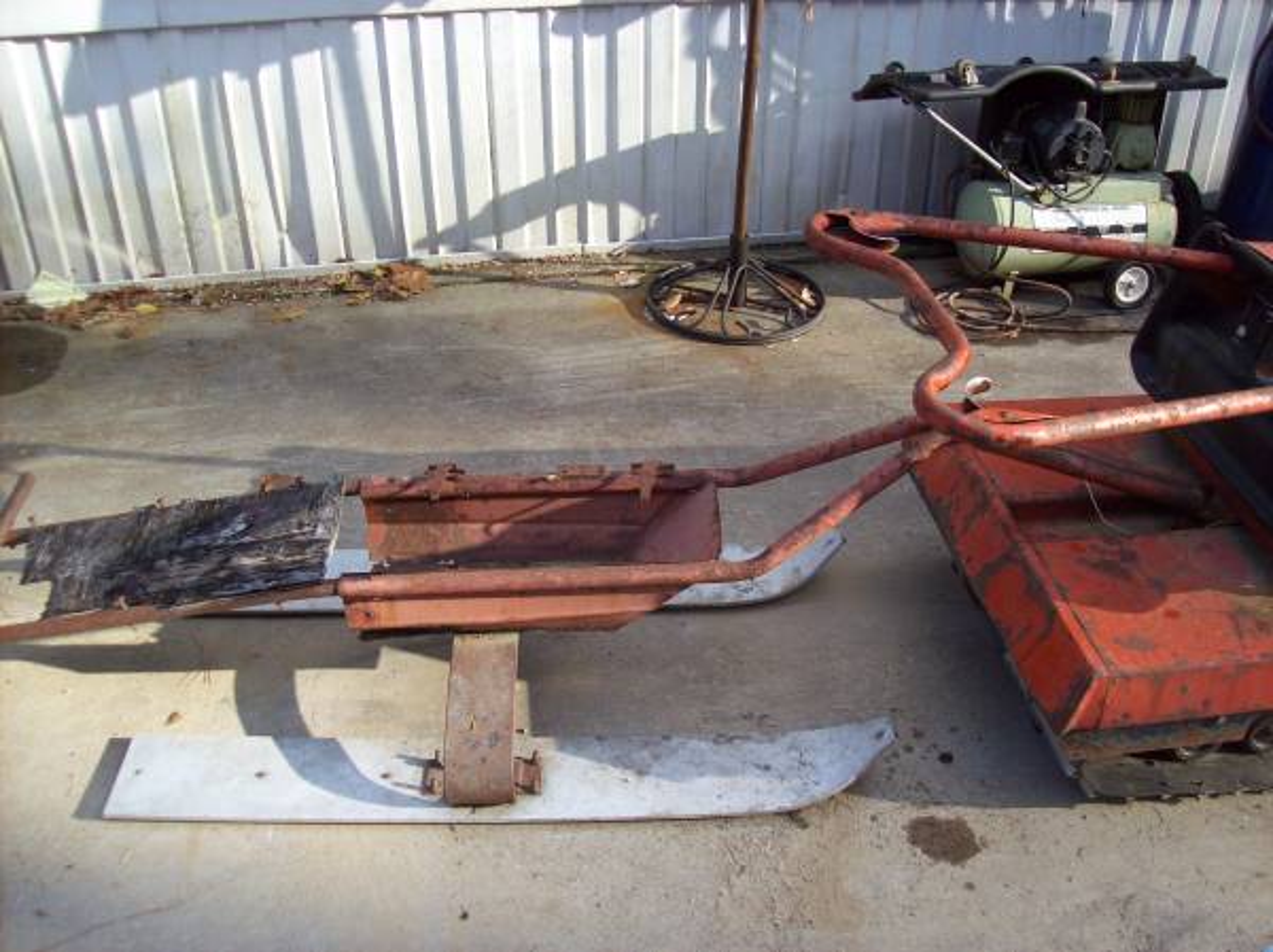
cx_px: 636
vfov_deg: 39.6
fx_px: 1323
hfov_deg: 51.4
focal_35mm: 36
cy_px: 476
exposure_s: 1/266
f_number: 2.7
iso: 80
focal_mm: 6
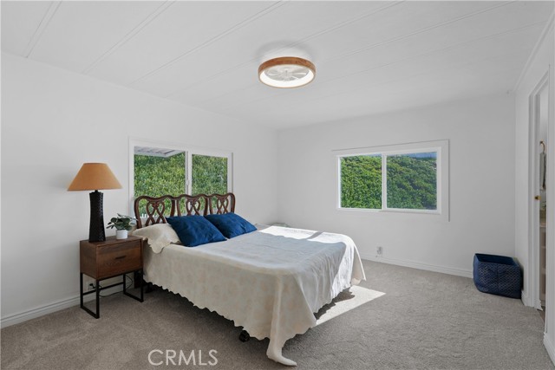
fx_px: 254
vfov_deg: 72.1
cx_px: 278
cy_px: 185
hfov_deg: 95.0
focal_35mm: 16
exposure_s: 1/25
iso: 125
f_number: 5
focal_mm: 16.5
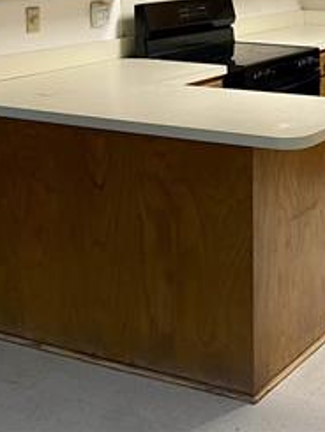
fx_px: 851
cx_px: 431
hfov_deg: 19.8
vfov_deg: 27.1
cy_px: 12
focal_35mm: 68
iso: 125
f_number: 1.8
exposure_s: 1/60
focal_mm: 4.25
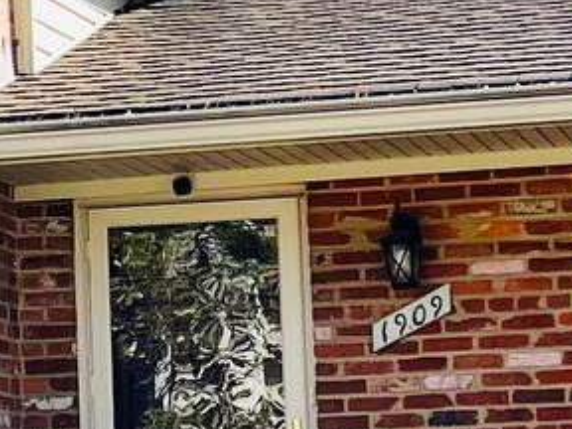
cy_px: 141
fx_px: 2941
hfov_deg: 11.1
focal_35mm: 178
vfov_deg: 8.3
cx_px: 155
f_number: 1.6
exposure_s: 1/1795
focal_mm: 5.1
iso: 32
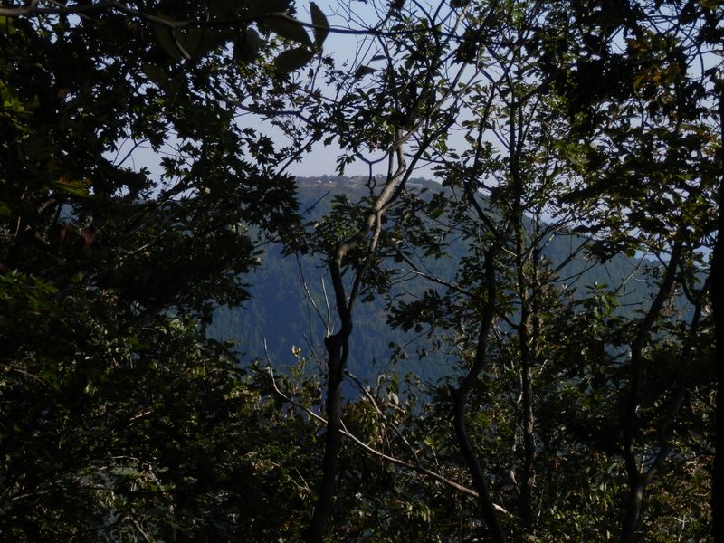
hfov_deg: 20.2
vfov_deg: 15.2
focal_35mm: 97
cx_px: 362
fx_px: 2029
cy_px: 272
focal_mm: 17.3
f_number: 4.9
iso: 80
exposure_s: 1/500
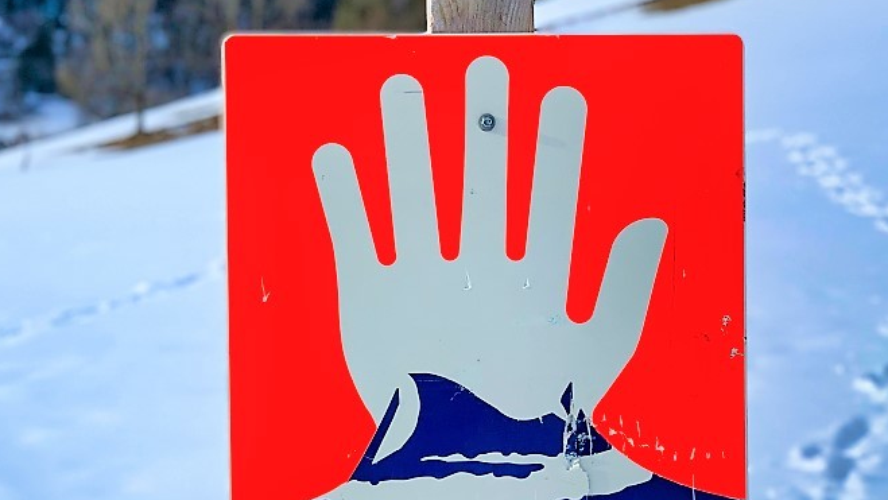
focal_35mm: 86
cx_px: 272
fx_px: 2025
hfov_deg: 24.6
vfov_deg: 14.0
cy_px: 381
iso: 16
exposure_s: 1/940
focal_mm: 6
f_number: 2.4
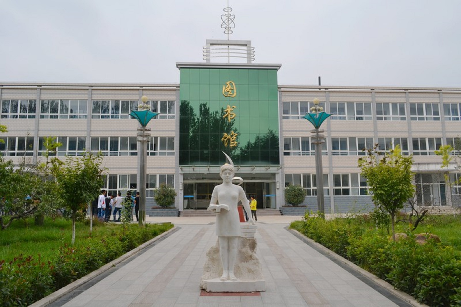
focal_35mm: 27
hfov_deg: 67.4
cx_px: 230
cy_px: 154
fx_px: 346
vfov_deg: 47.9
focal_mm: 18
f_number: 7.1
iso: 100
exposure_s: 1/250
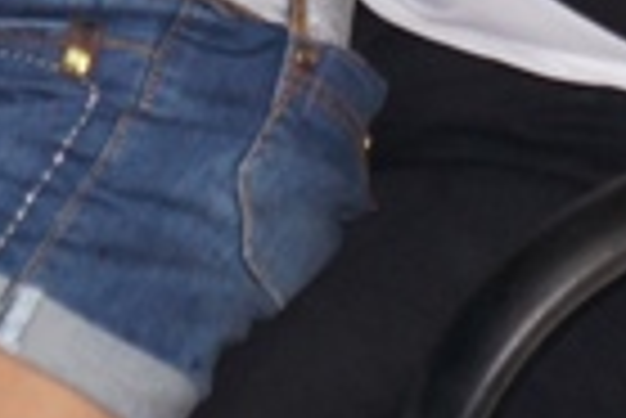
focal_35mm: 475
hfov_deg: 4.3
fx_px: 8266
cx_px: 468
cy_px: -751
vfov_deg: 2.9
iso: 800
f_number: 5.6
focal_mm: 55
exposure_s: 1/100
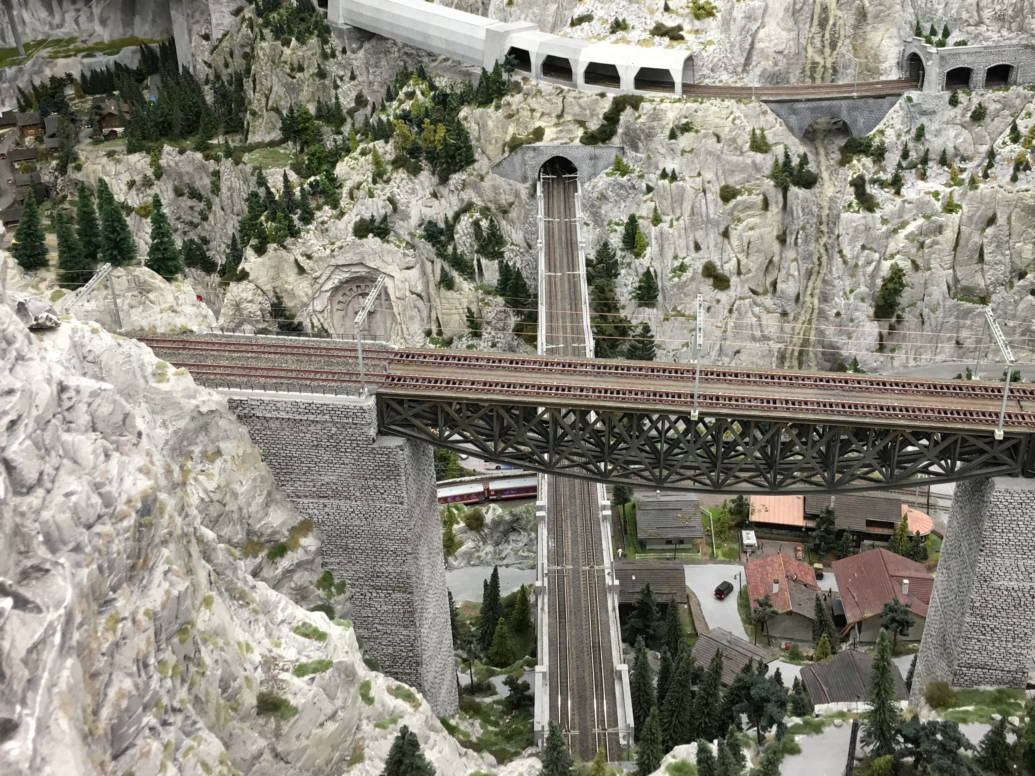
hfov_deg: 48.9
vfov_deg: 37.5
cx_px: 577
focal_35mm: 38
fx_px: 1136
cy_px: 302
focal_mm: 4.15
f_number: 2.2
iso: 32
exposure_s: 1/17
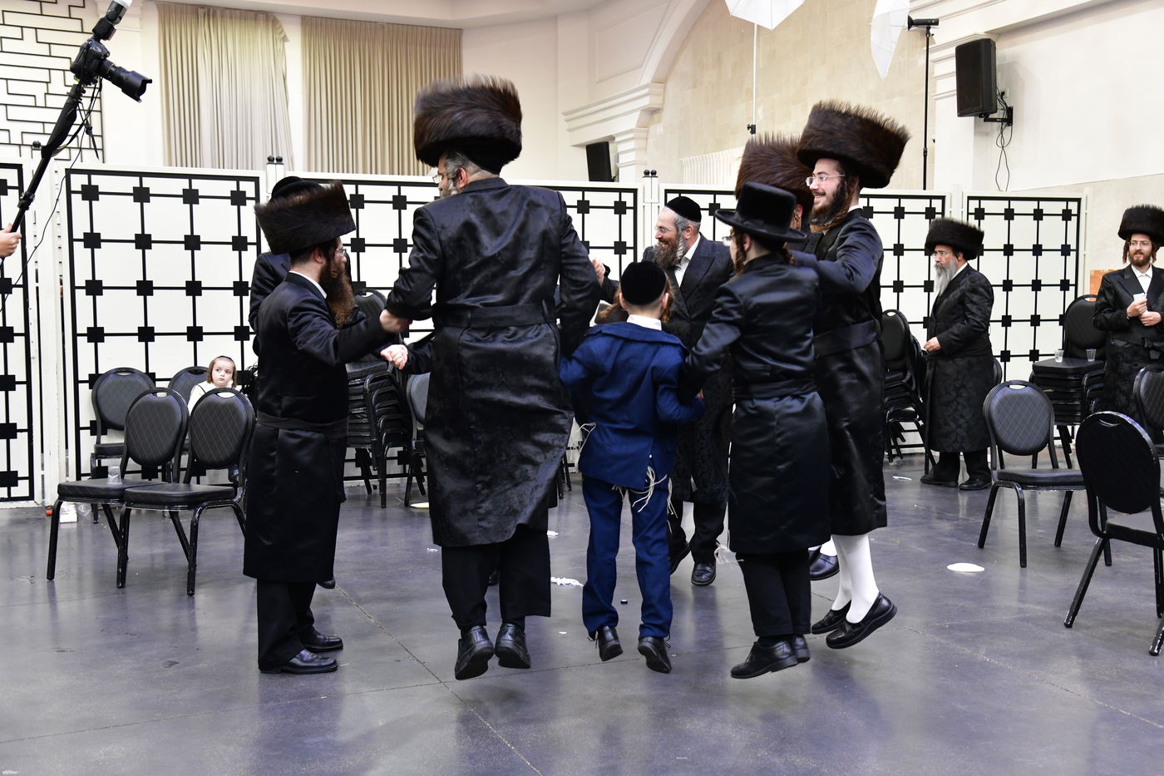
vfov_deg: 33.4
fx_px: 1293
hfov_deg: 48.5
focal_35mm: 40
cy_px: 388
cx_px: 582
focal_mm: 40
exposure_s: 1/100
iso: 2000
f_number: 5.6
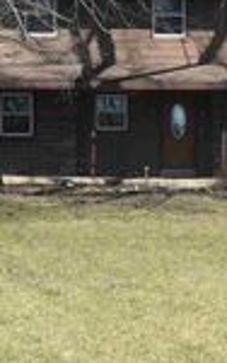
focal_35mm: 122
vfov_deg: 17.0
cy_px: 100
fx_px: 1205
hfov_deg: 10.7
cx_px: 24
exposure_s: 1/320
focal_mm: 24
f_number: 9
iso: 200
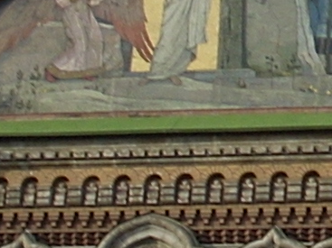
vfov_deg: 5.7
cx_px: 498
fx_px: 2474
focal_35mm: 258
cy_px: -29
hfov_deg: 7.5
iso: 64
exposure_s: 1/354
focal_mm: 6.2
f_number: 2.8
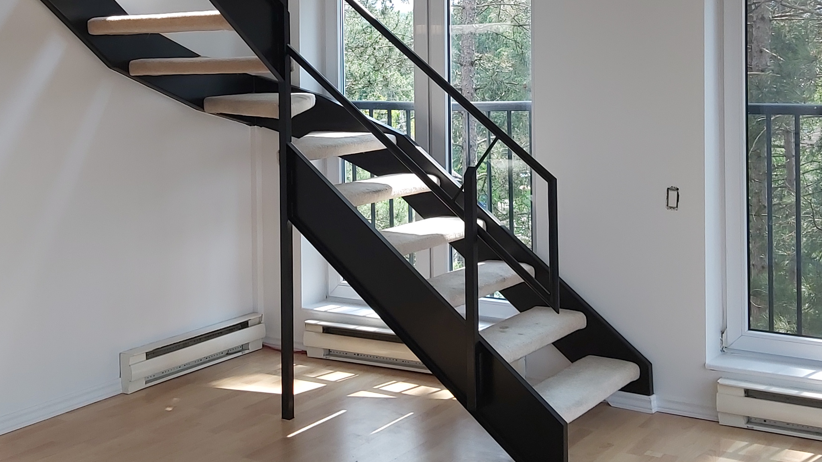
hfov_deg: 39.9
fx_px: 1133
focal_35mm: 52
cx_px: 386
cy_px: 85
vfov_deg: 22.7
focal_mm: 3.92
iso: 64
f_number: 1.7
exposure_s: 1/263
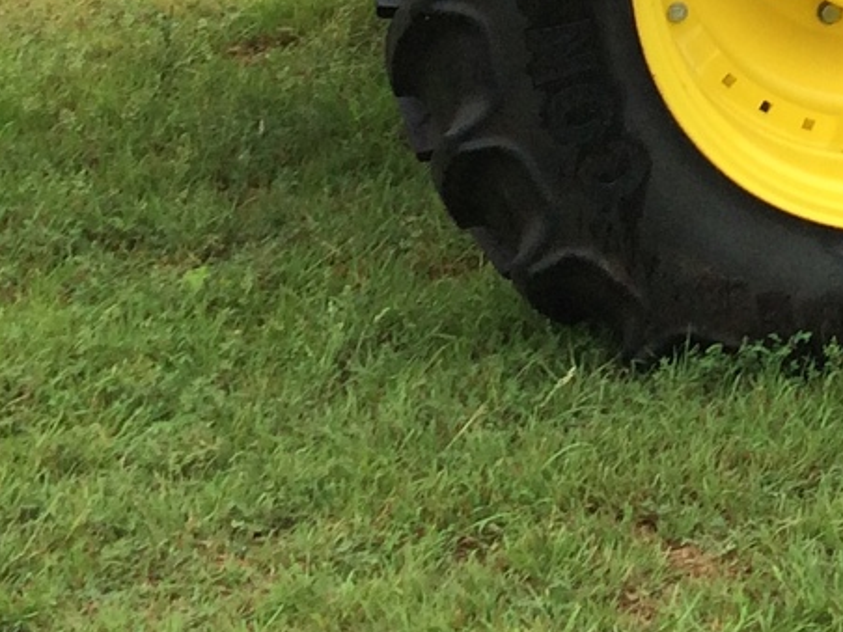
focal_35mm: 136
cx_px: 1376
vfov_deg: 10.1
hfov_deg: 13.4
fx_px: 3312
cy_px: -645
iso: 40
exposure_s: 1/60
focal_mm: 4.12
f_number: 2.2
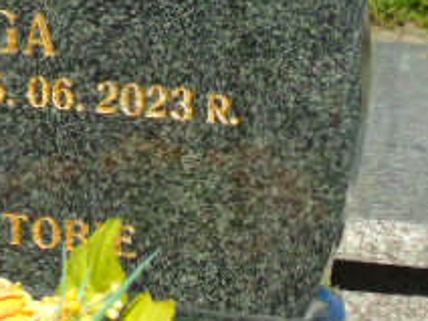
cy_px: -87
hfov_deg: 10.3
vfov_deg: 7.9
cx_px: -139
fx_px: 2312
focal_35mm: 187
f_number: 4.5
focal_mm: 11
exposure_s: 1/500
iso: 80
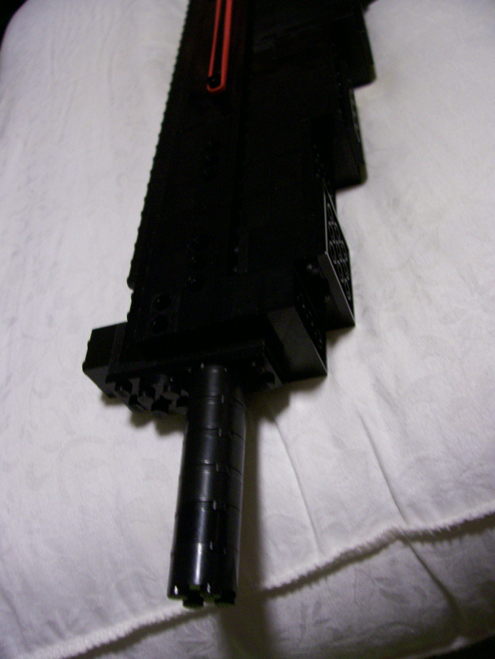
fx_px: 648
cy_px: 330
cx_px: 248
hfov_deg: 41.8
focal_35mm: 34
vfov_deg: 54.0
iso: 160
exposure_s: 1/8
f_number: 2.7
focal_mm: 5.6
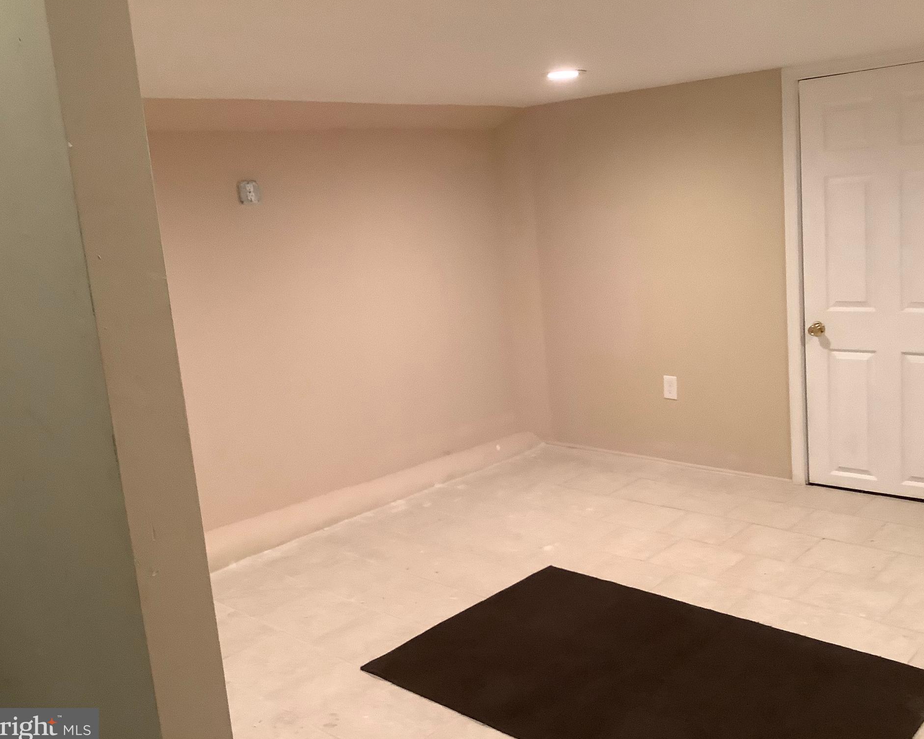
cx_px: 480
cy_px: 370
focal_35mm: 33
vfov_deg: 44.5
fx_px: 902
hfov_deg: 54.2
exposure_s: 1/60
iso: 250
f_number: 2.4
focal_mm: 3.3
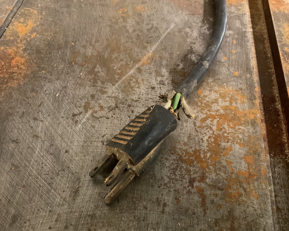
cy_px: 122
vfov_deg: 44.5
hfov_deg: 54.0
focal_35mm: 33
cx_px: 122
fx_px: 282
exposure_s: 1/24
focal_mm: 3
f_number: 1.8
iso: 500
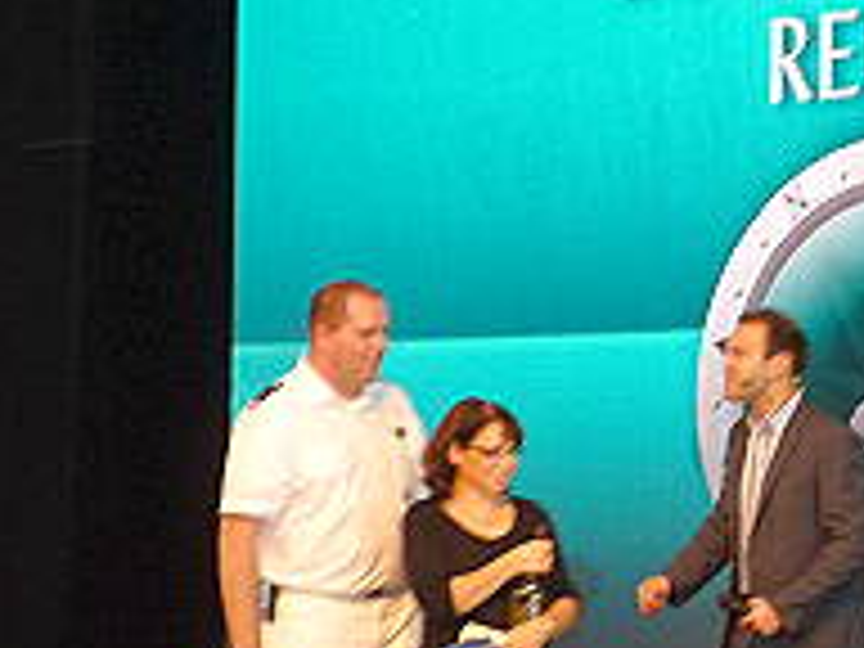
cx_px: 832
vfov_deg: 9.3
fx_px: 3969
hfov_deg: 12.3
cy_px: 477
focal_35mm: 159
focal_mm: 11.1
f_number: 3.9
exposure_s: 1/50
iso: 200
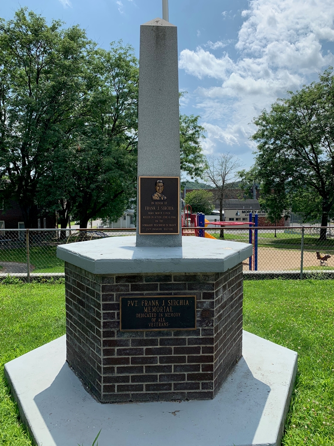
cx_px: 167
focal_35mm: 26
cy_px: 223
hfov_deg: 53.1
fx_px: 334
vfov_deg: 67.3
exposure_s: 1/2681
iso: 25
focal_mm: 4.25
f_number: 1.8
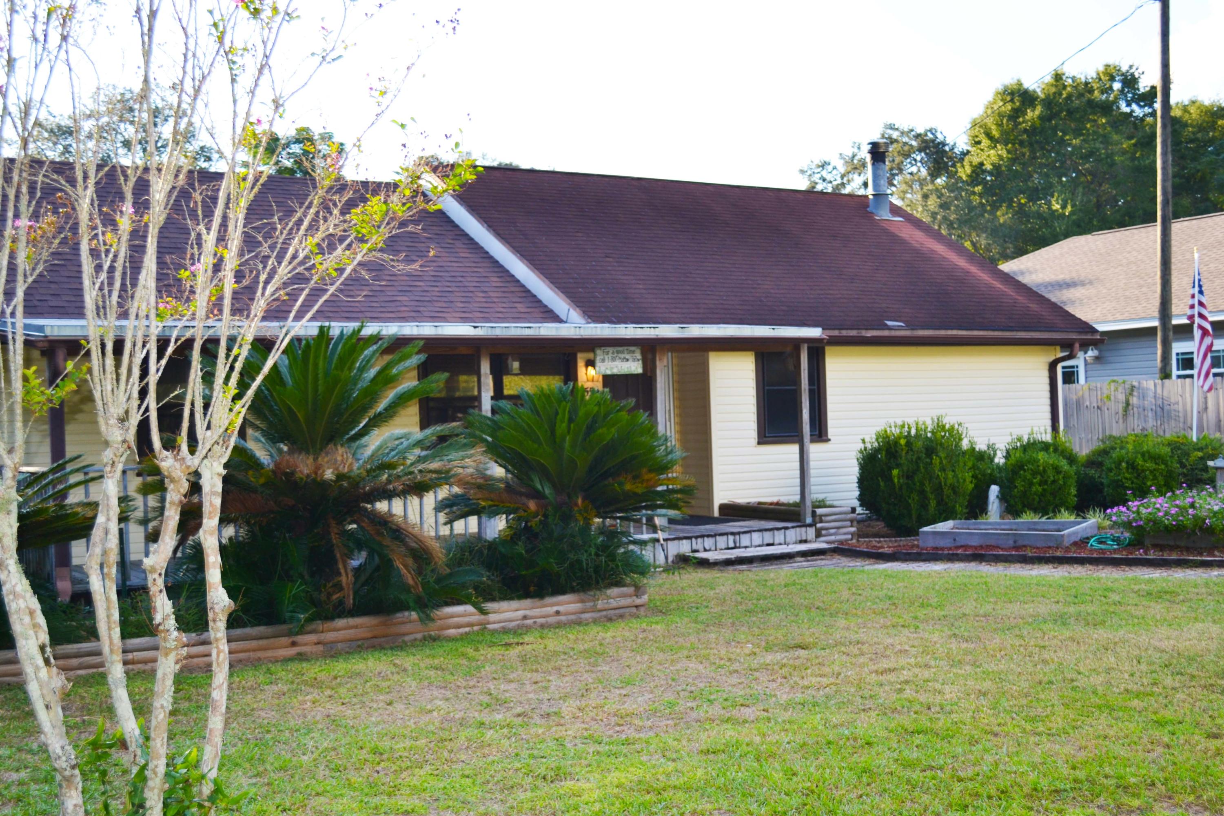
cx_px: 612
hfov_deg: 49.6
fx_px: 1326
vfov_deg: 34.2
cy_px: 408
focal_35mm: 39
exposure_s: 1/200
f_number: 5
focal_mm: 26
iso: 100
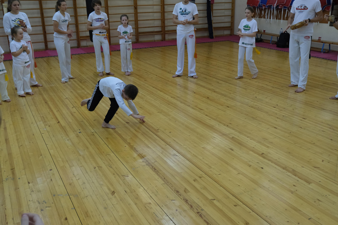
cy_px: 112
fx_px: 347
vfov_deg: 35.9
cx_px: 169
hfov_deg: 51.9
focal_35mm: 37
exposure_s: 1/320
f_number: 4.4
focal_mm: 24.9
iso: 2500
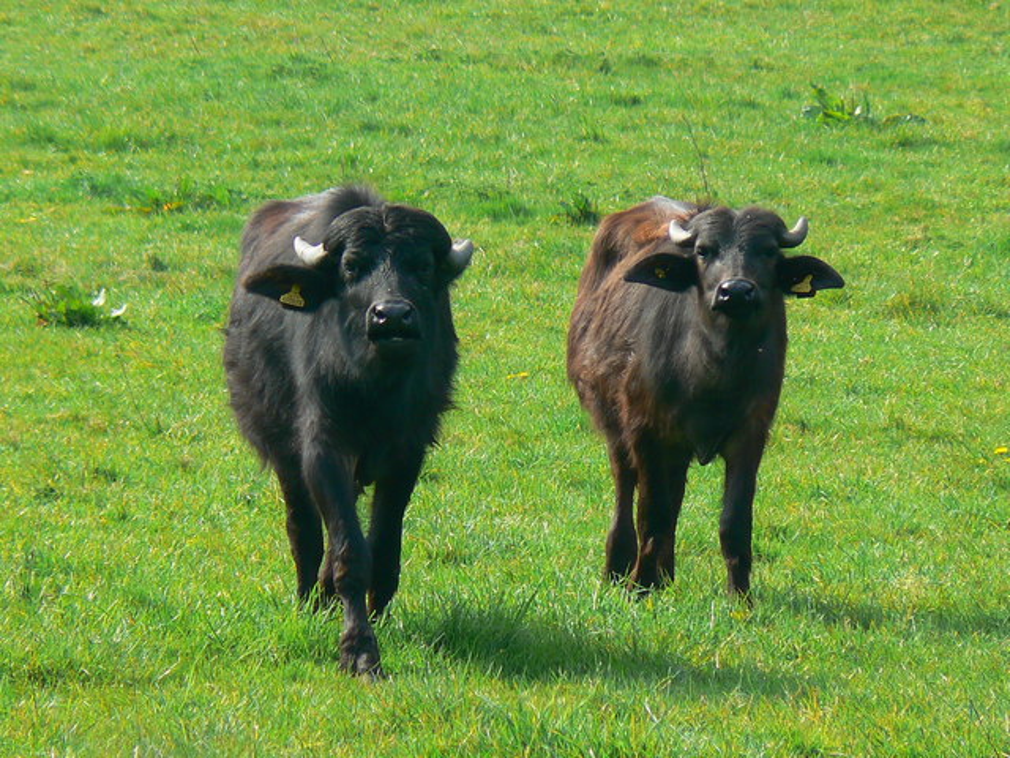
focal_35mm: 594
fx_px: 17331
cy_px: 379
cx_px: 505
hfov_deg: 3.3
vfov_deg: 2.5
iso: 80
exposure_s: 1/250
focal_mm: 72
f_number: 5.6
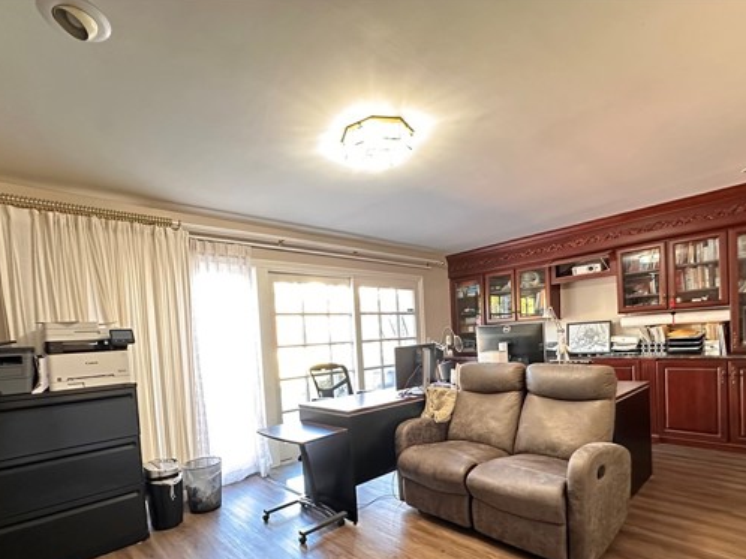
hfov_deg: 87.8
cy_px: 354
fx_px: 388
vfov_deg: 70.3
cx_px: 364
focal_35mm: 18
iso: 1000
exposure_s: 1/40
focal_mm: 2.22
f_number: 2.2
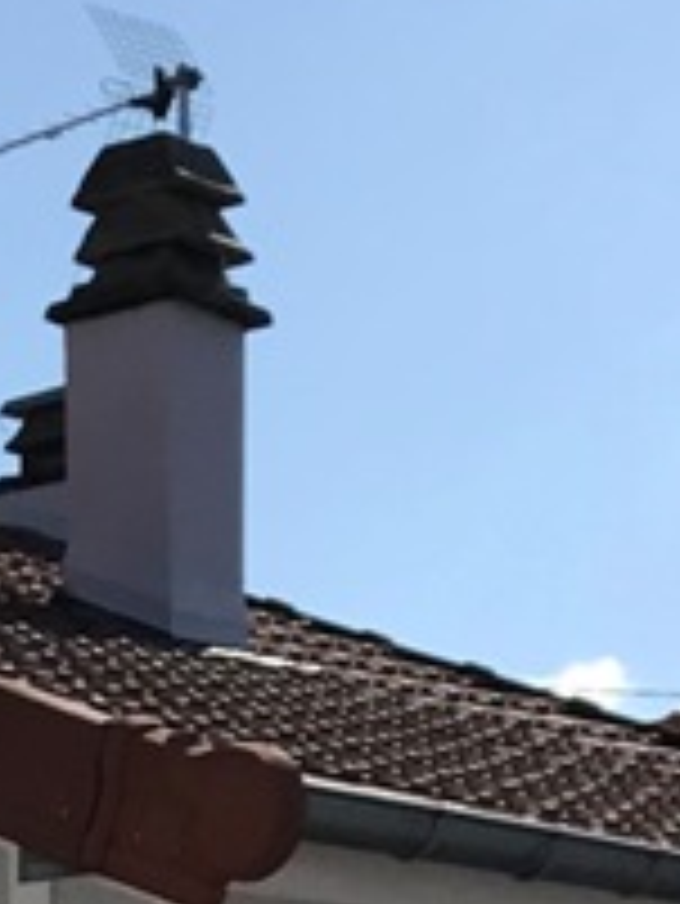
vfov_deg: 10.3
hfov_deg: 8.8
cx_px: -63
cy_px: 2127
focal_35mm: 167
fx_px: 4369
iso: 20
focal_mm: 3.99
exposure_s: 1/3831
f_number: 1.8
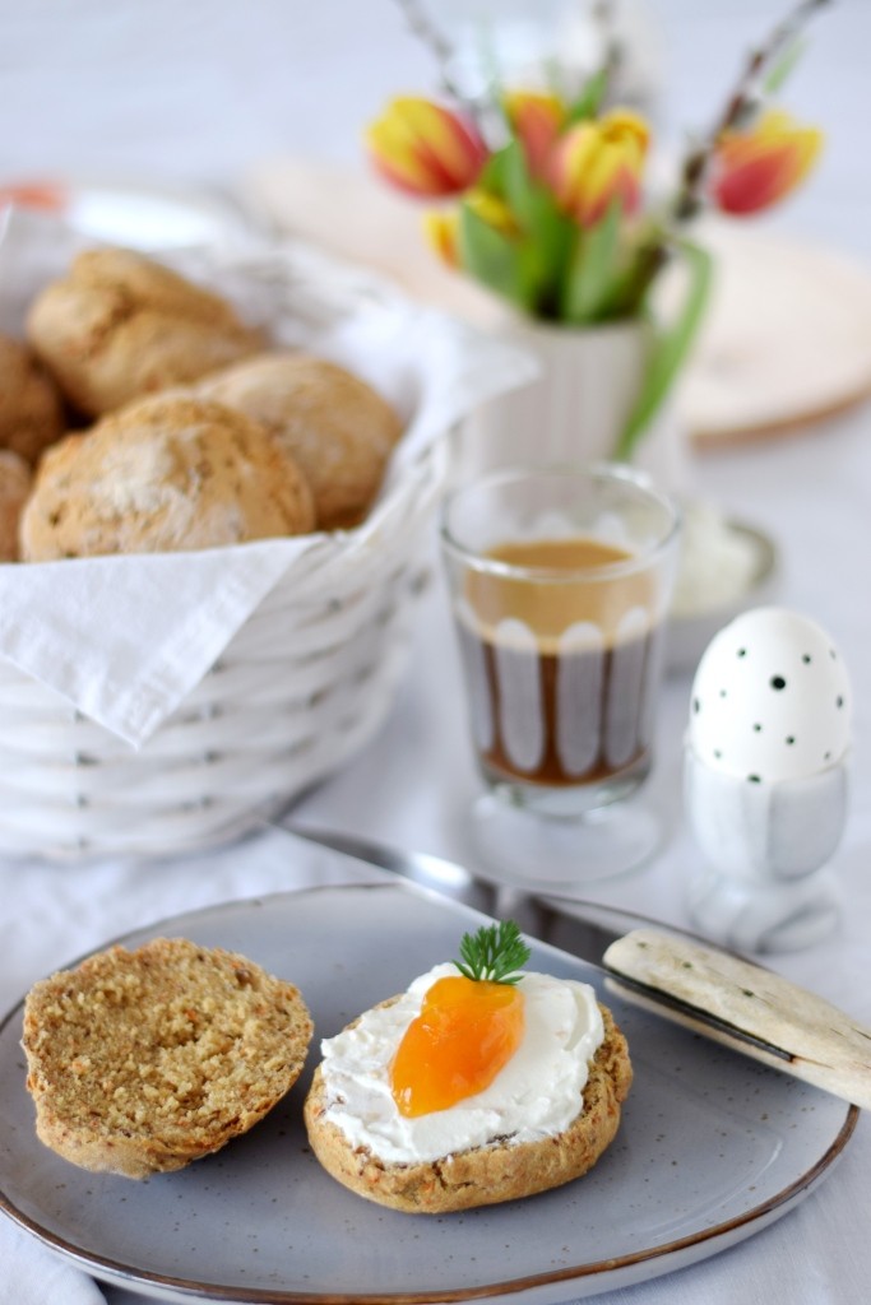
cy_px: 652
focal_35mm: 75
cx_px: 436
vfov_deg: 27.0
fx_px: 2721
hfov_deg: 18.2
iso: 200
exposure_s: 1/500
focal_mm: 50
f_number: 1.8
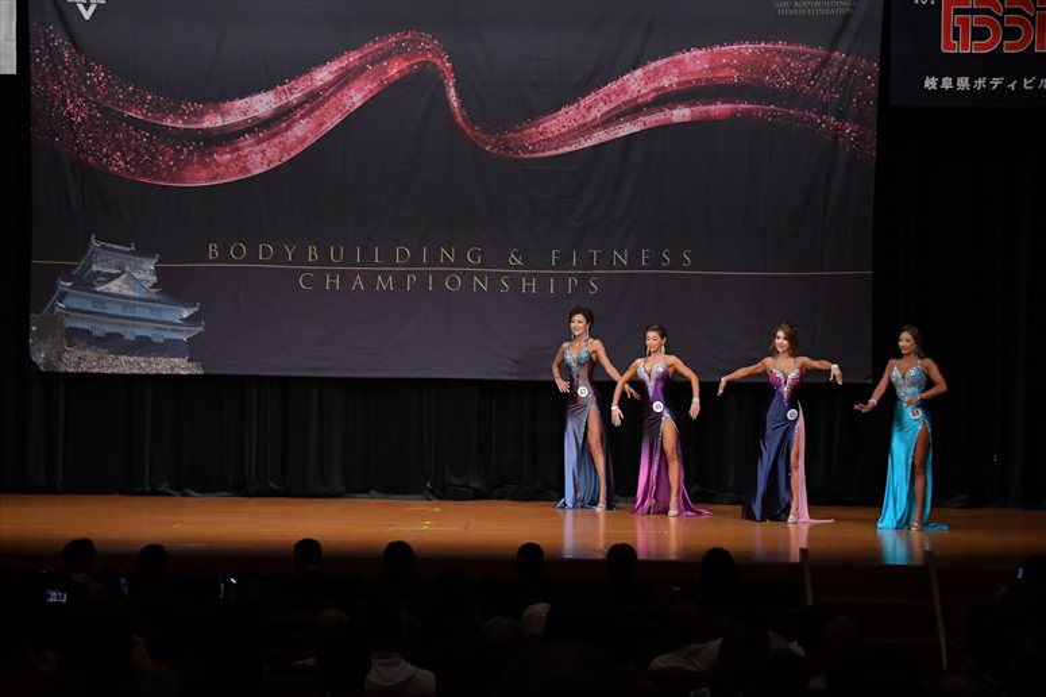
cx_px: 523
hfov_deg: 21.9
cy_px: 348
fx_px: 2701
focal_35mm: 93
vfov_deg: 14.7
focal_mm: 62
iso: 4000
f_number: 5.6
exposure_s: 1/400
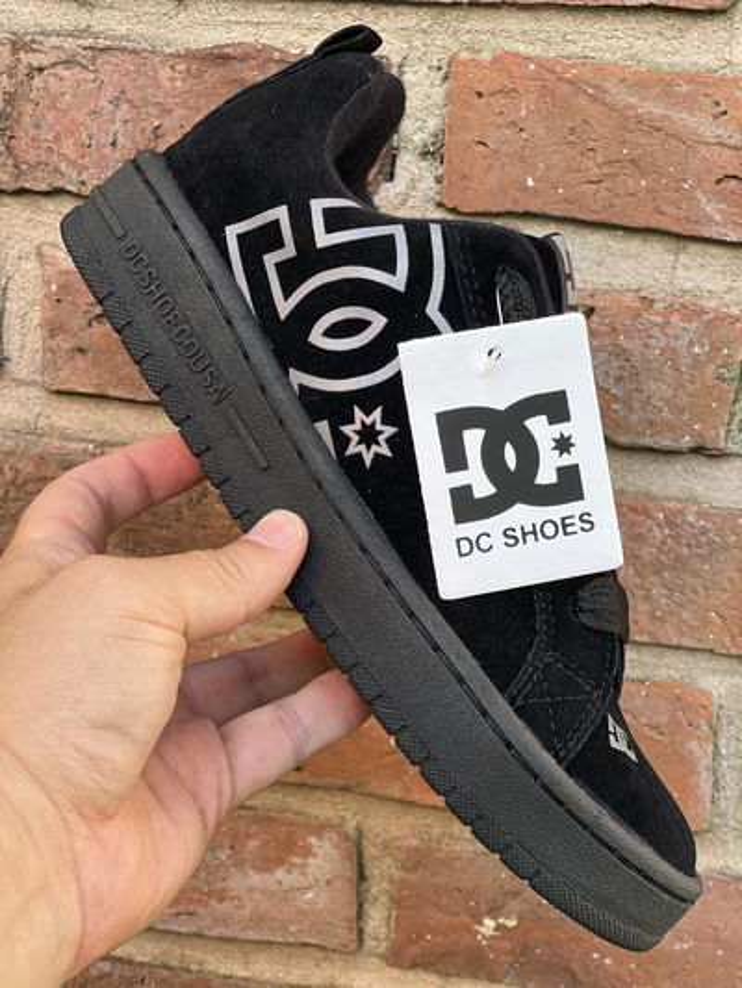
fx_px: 2200
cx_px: 371
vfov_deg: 25.3
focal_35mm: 77
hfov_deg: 19.1
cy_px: 494
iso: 32
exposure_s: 1/121
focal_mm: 9
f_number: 2.8
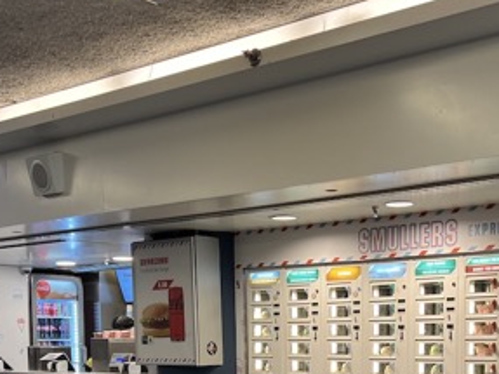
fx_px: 836
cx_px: 336
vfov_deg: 23.8
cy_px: 397
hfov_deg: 32.9
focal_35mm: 58
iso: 100
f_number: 1.5
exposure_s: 1/100
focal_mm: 5.7
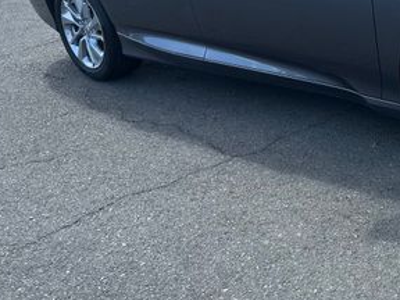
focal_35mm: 60
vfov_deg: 24.1
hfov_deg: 29.2
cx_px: 436
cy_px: 62
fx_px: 693
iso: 80
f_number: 1.78
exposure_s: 1/1241
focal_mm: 6.86
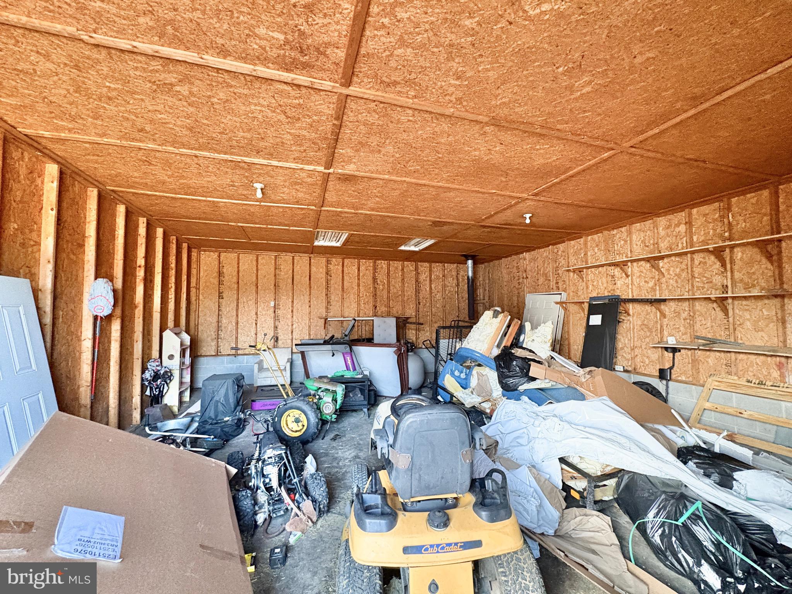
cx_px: 396
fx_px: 320
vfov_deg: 85.7
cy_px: 297
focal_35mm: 14
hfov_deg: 102.1
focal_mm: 2.22
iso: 1000
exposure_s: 1/60
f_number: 2.2
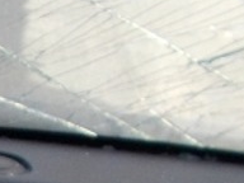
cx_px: -417
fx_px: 1163
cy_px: 447
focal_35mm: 165
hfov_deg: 9.9
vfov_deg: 8.2
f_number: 3.2
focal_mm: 4.6
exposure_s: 1/100
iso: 80
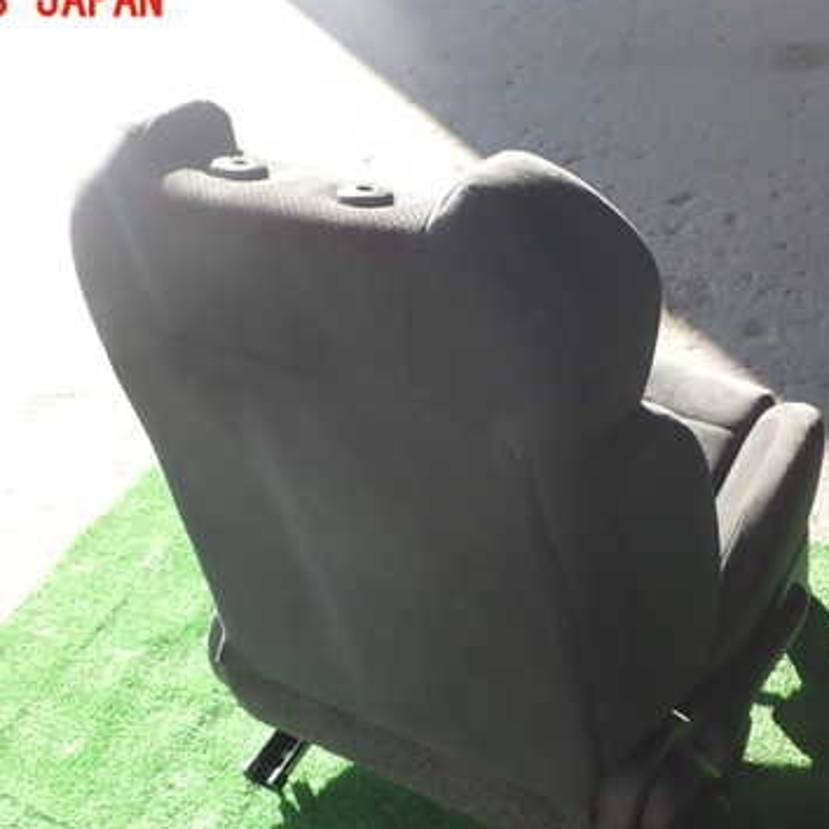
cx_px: 440
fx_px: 1301
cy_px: 499
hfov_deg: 35.3
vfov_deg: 35.2
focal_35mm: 48
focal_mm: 5.79
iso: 100
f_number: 7.1
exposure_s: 1/30
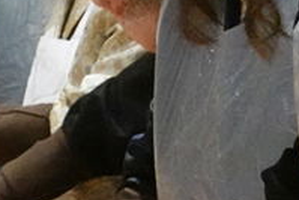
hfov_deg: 7.0
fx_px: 2394
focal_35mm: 288
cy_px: 10
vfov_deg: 4.8
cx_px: -164
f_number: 4
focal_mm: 20.69
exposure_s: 1/160
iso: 6400
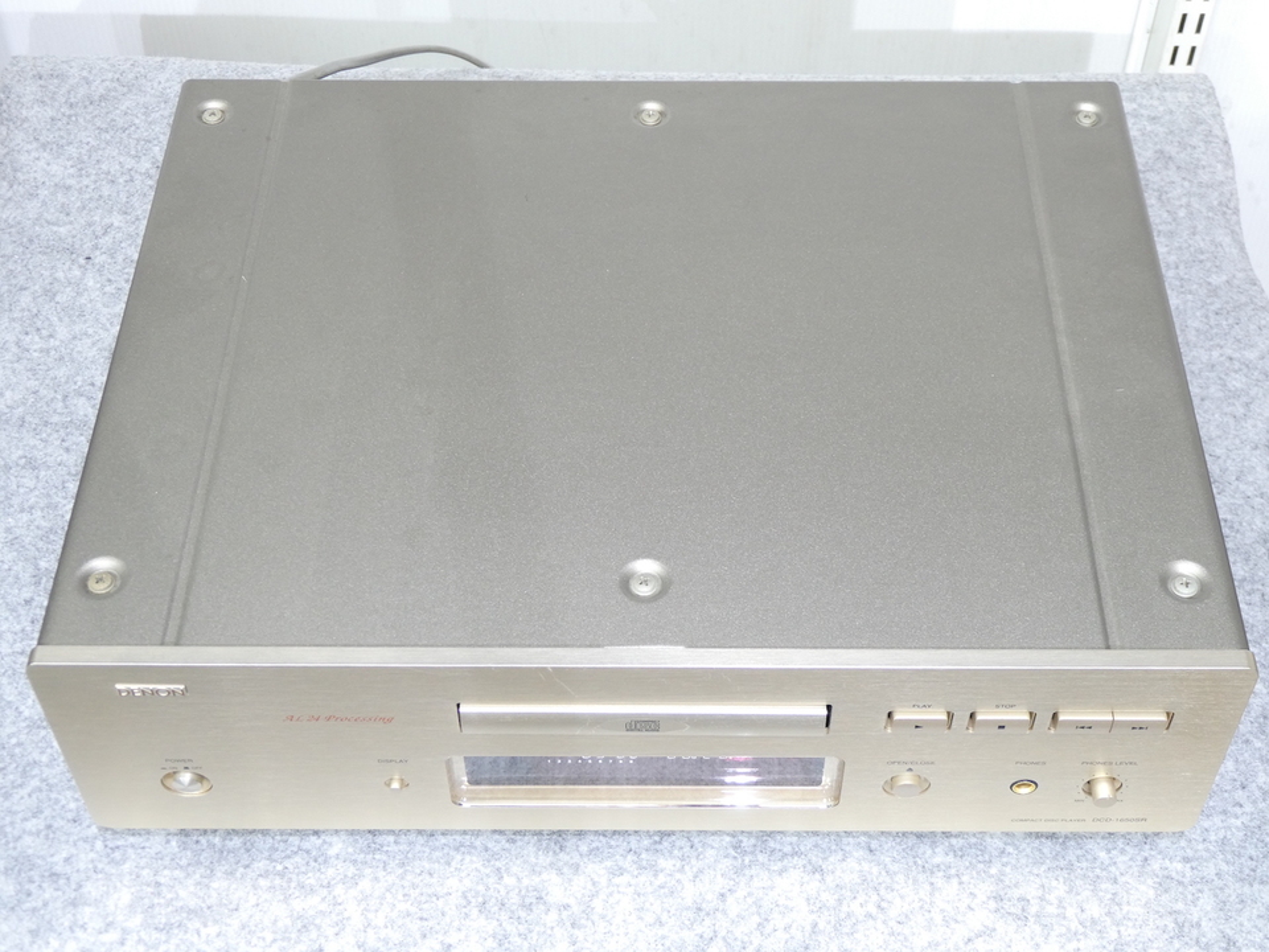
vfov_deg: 29.1
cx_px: 634
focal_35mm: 50
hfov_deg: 38.2
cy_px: 476
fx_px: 1833
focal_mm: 9
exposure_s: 1/4
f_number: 4.1
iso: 200
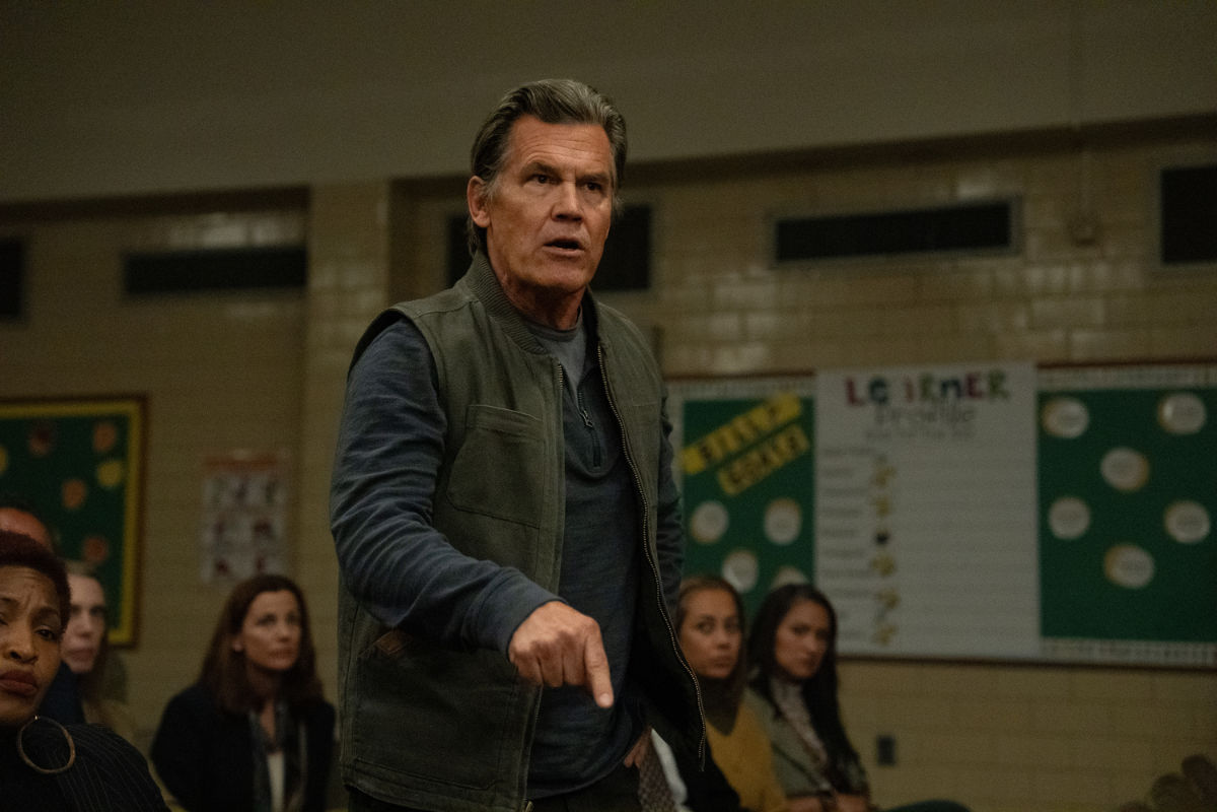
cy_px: 406
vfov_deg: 22.3
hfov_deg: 32.9
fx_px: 2062
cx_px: 608
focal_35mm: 61
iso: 10000
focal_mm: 61
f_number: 2.8
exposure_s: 1/250
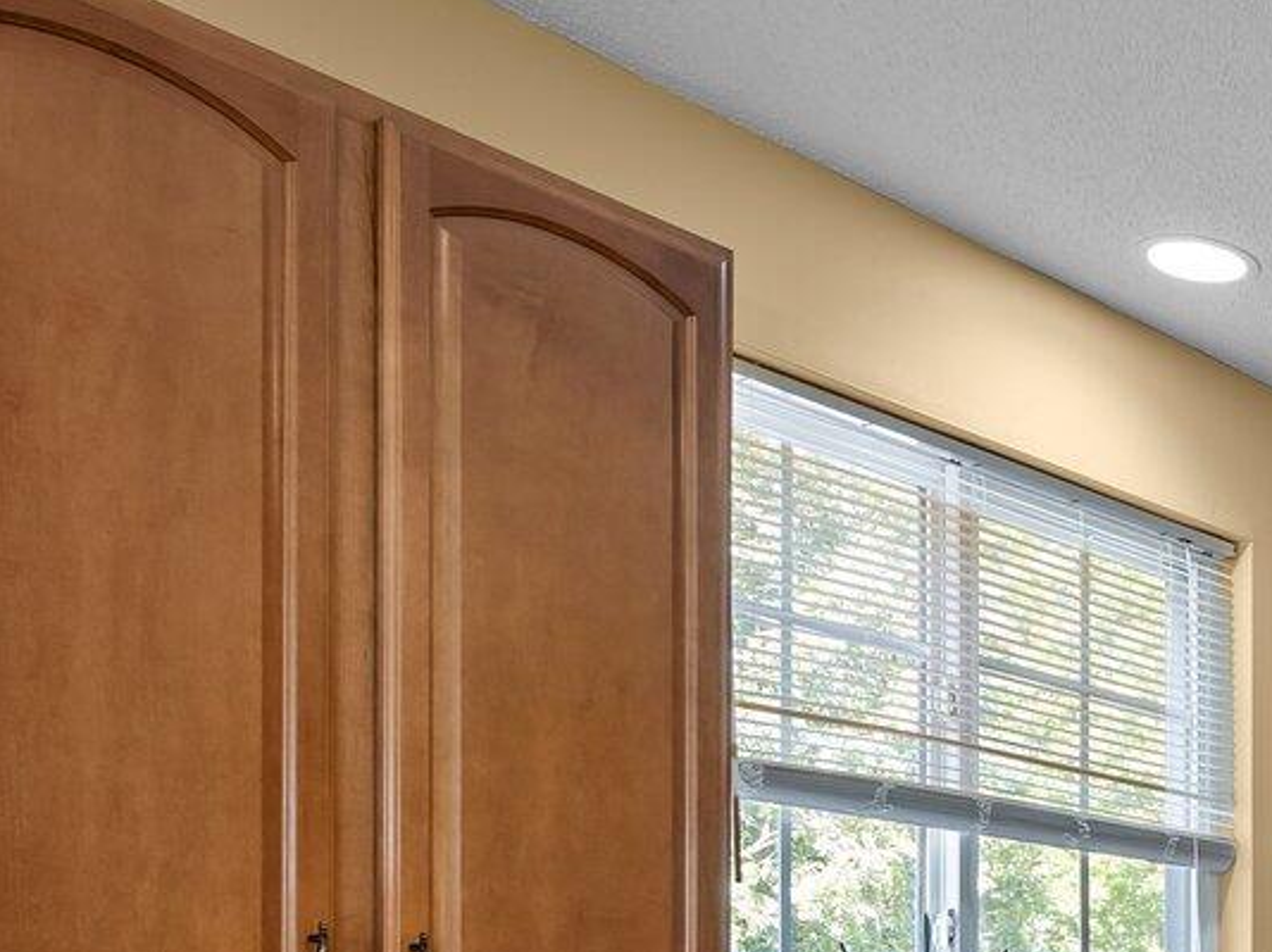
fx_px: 2167
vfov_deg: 22.7
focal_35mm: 59
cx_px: 1996
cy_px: 1165
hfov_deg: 24.2
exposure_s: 1/1.43
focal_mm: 16
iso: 400
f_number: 8
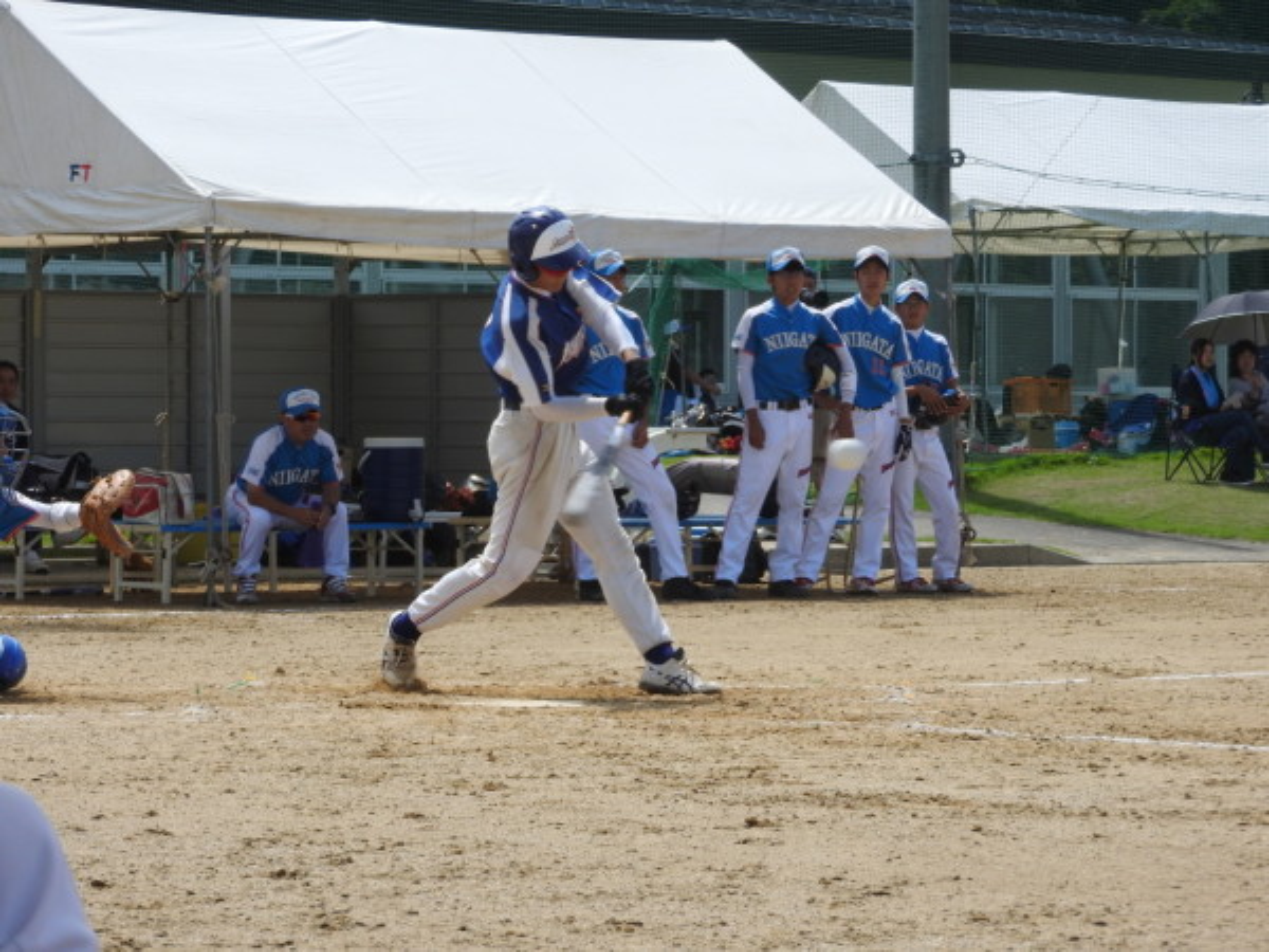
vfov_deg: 8.7
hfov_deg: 11.6
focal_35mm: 170
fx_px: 6232
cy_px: 476
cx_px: 634
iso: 100
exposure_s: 1/640
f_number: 5.2
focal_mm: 30.5
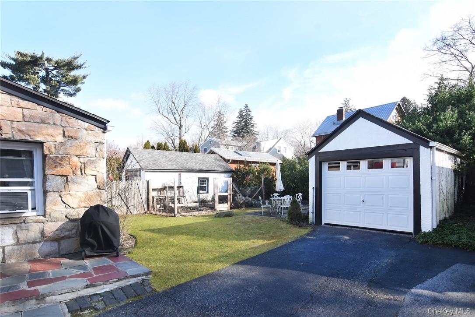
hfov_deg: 90.0
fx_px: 237
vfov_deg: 67.4
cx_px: 238
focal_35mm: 18
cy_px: 158
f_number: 11
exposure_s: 1/320
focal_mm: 12
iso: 640
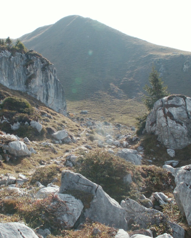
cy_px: 118
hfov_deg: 32.5
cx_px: 66
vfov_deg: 40.3
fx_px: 325
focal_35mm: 46
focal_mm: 5.86
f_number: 3.2
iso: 50
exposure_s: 1/320
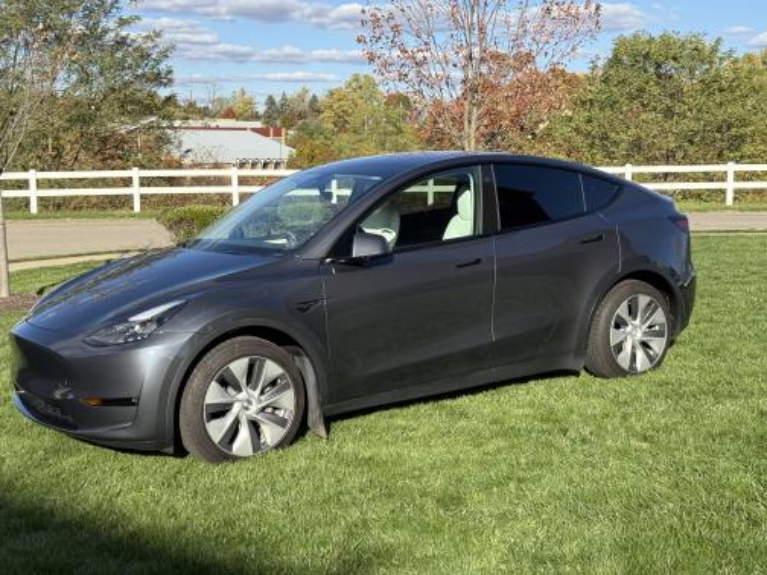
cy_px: 288
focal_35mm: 48
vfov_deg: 30.3
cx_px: 384
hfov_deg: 39.7
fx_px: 1064
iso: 64
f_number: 1.78
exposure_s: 1/2494
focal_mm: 6.76
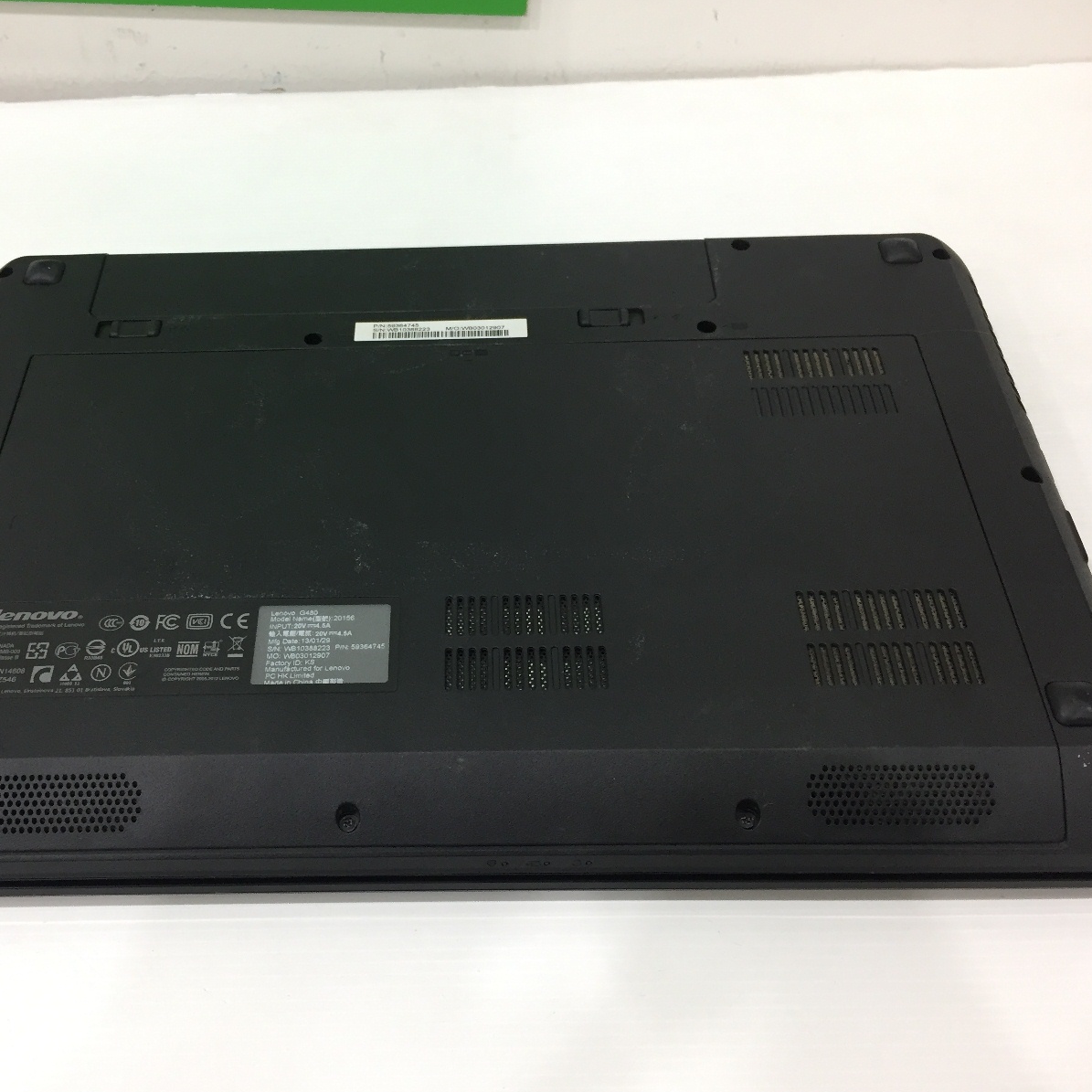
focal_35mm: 35
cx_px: 439
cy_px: 554
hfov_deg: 47.0
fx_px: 1249
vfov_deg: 47.2
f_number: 2.2
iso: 125
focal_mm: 4.15
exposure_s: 1/33
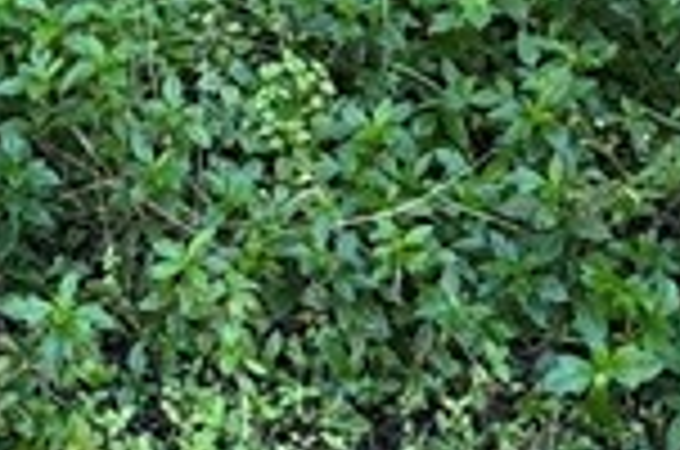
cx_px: 18
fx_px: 1866
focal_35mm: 99
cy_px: -292
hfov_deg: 20.1
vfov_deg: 12.8
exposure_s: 1/99
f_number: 2.2
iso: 80
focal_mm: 2.22
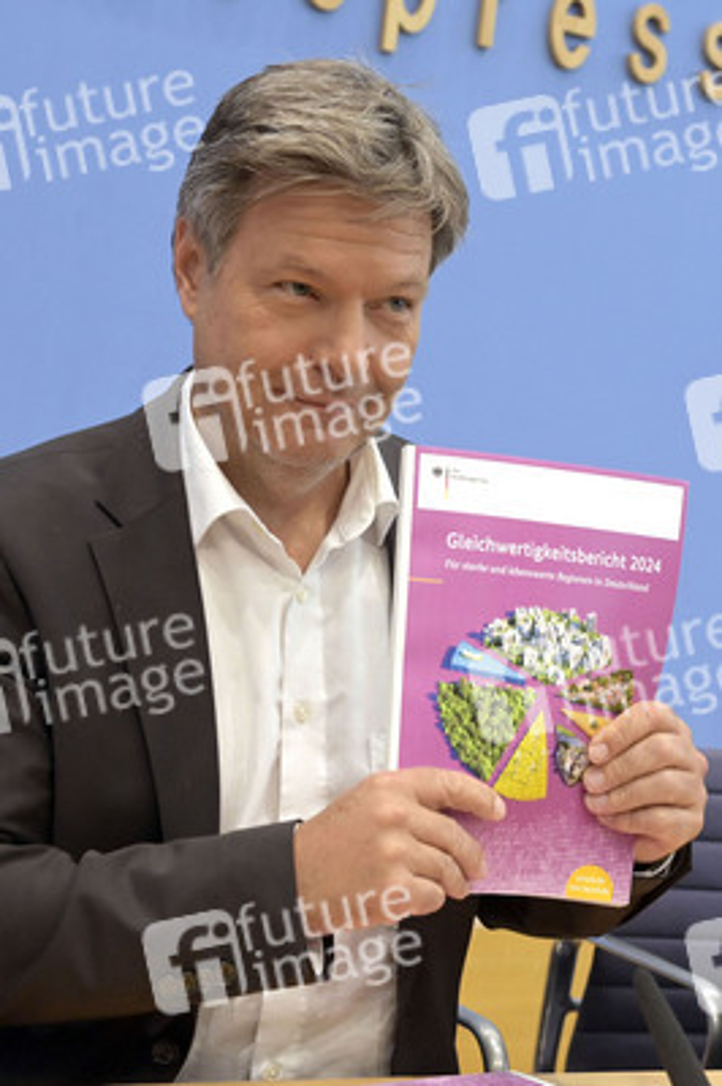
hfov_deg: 29.2
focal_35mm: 46
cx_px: 361
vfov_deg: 42.8
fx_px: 1386
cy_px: 543
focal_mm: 46
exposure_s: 1/400
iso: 4000
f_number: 5.6
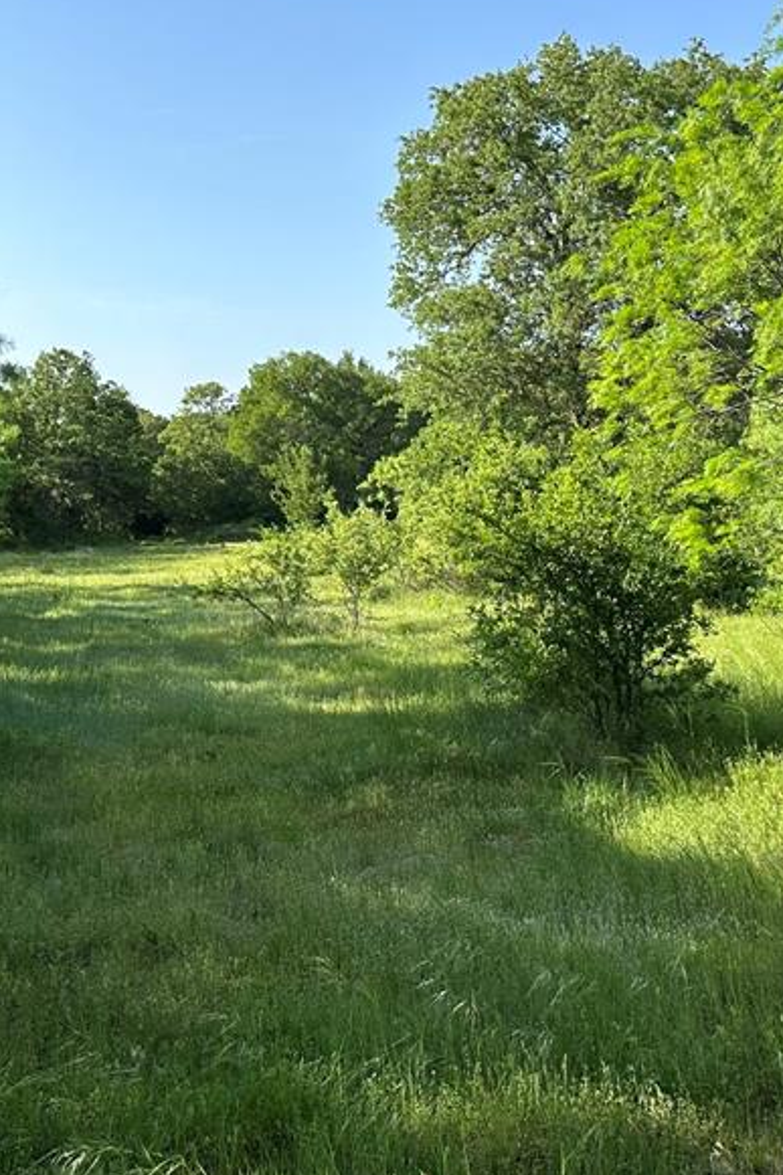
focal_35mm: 44
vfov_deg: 44.5
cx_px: 482
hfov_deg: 30.4
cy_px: 552
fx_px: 1436
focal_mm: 6.86
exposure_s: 1/2410
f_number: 1.78
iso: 80
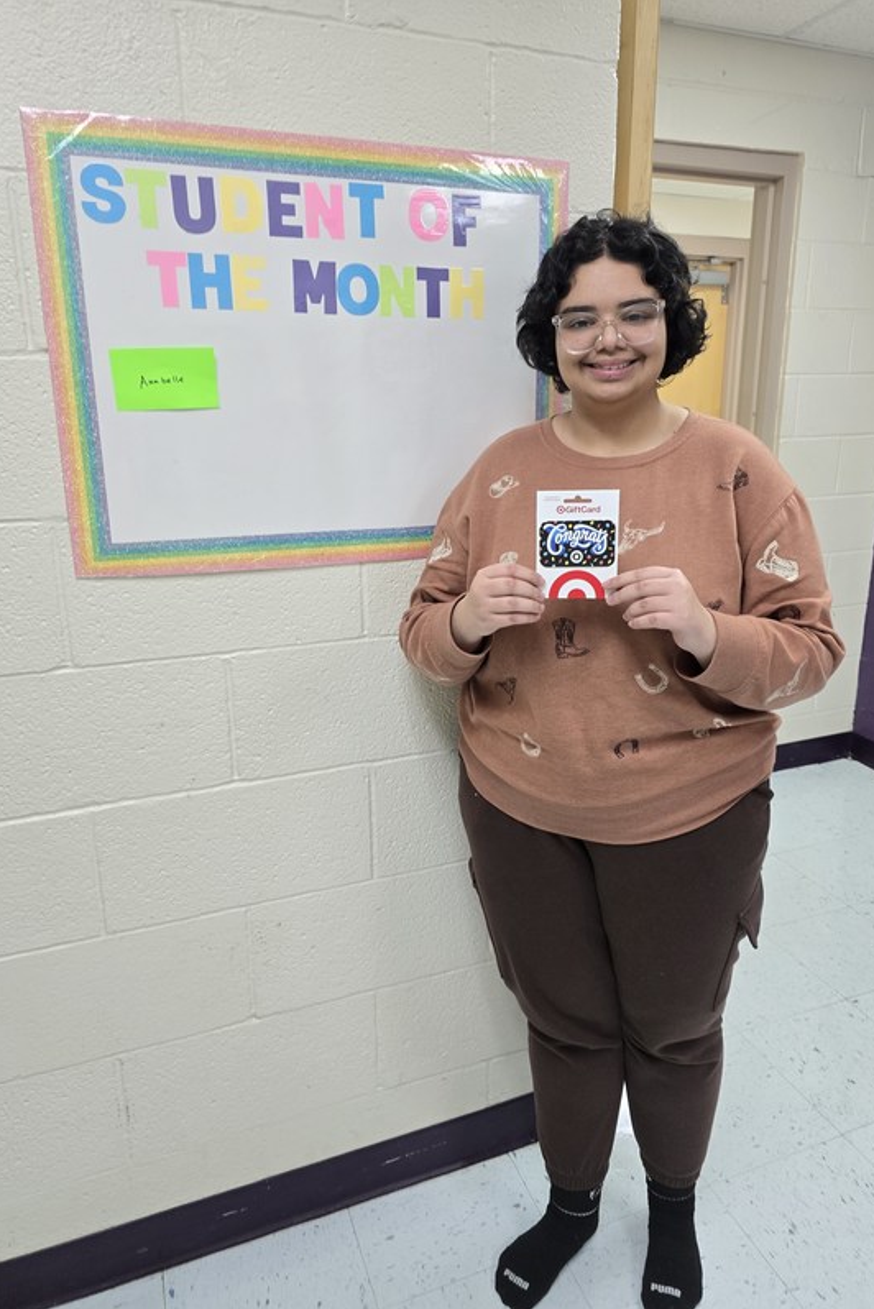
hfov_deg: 53.2
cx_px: 457
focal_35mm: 24
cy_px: 655
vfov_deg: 73.7
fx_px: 873
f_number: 1.7
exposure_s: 1/120
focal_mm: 6.3
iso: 250
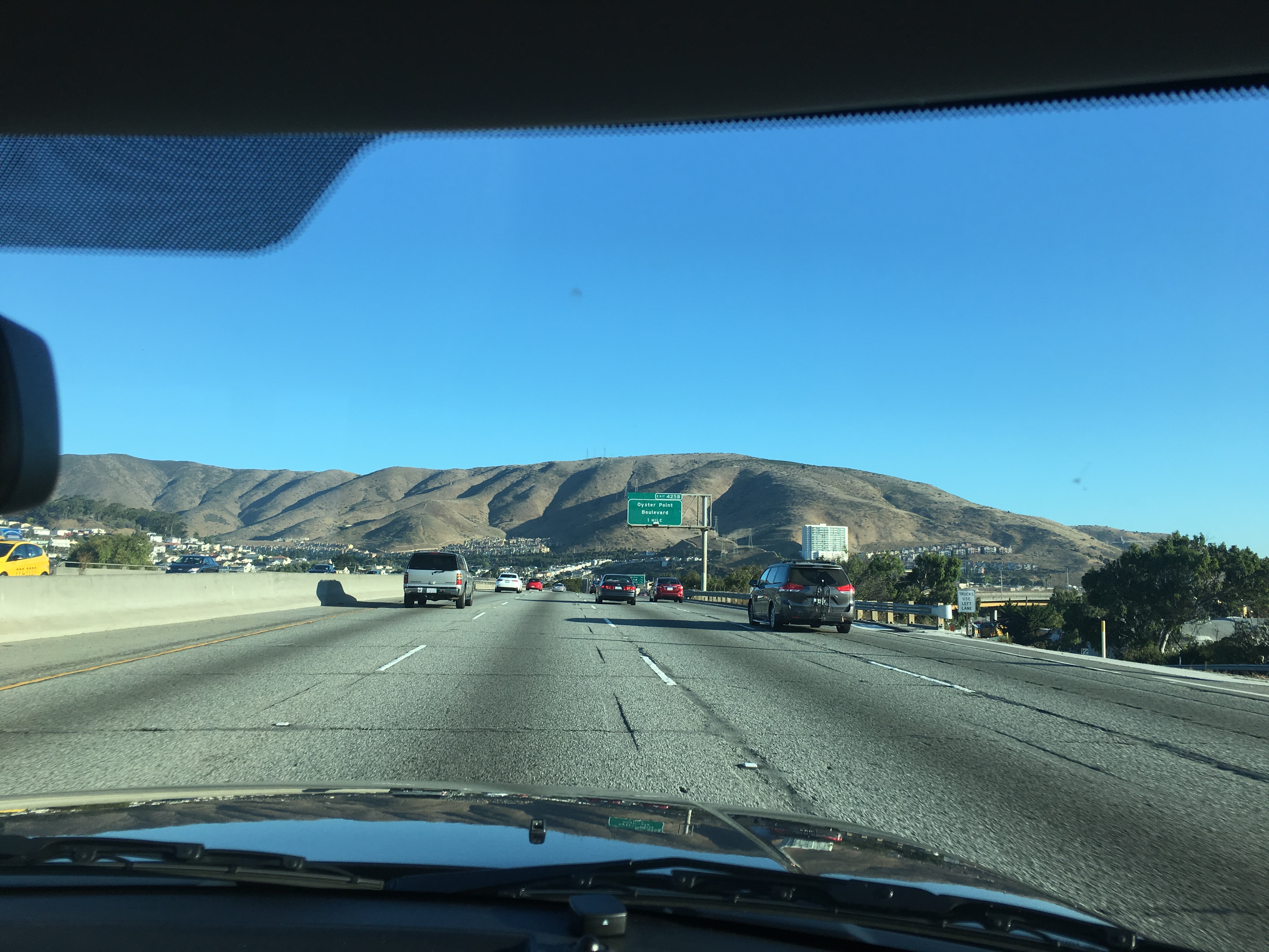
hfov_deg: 61.7
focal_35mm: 29
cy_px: 476
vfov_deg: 48.2
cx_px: 634
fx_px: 1063
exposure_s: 1/718
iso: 25
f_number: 2.2
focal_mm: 4.15
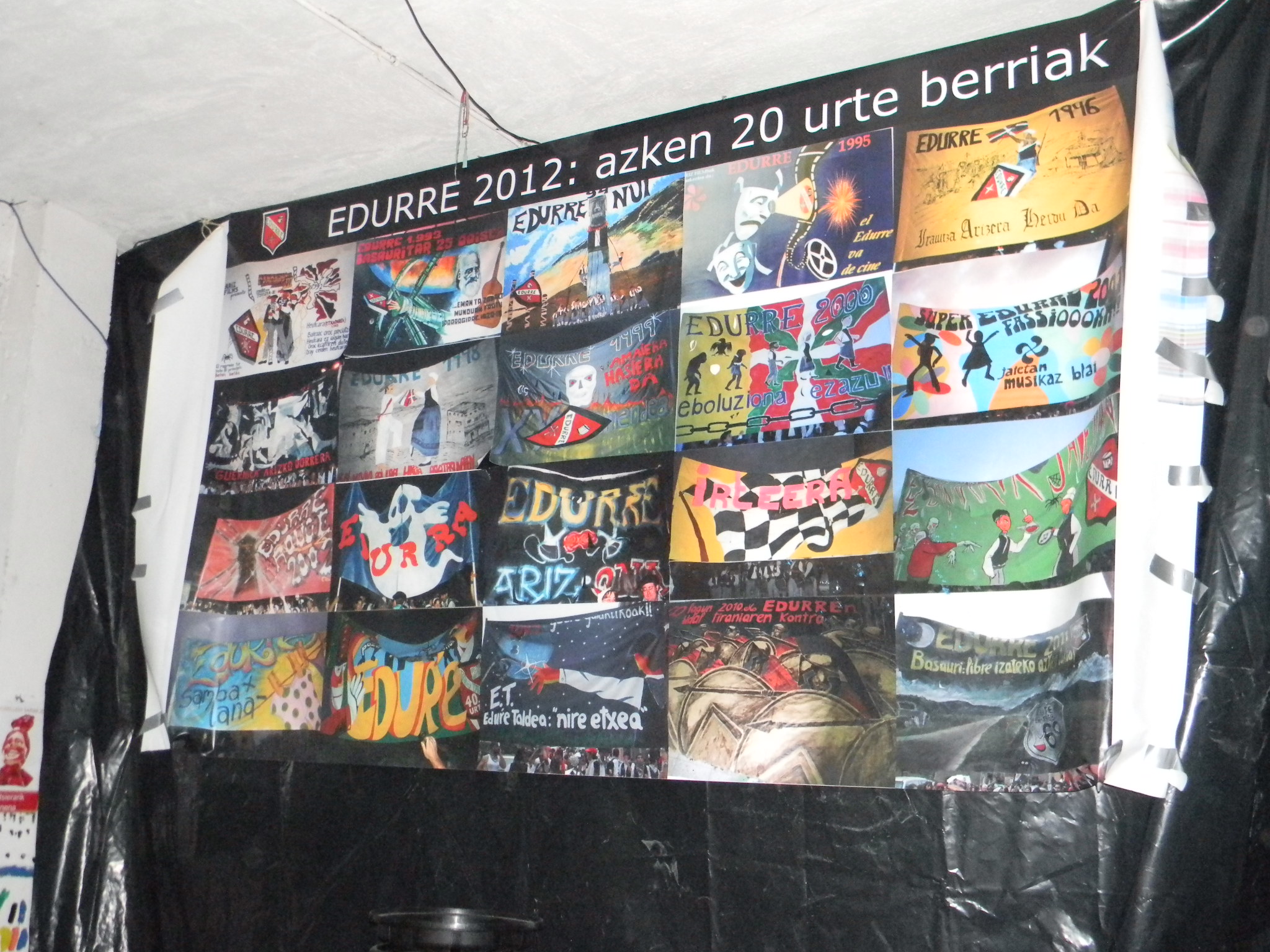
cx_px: 635
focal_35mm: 36
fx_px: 1321
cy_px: 476
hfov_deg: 51.4
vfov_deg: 39.7
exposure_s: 1/30
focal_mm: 6.4
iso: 800
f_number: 3.7
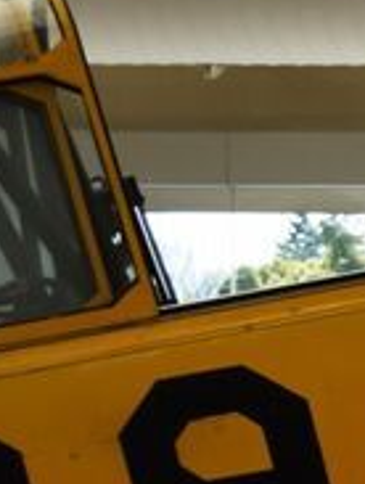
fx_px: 4231
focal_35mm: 302
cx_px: 1338
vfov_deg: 6.5
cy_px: 624
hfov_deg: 4.6
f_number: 6.3
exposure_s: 1/160
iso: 100
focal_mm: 30
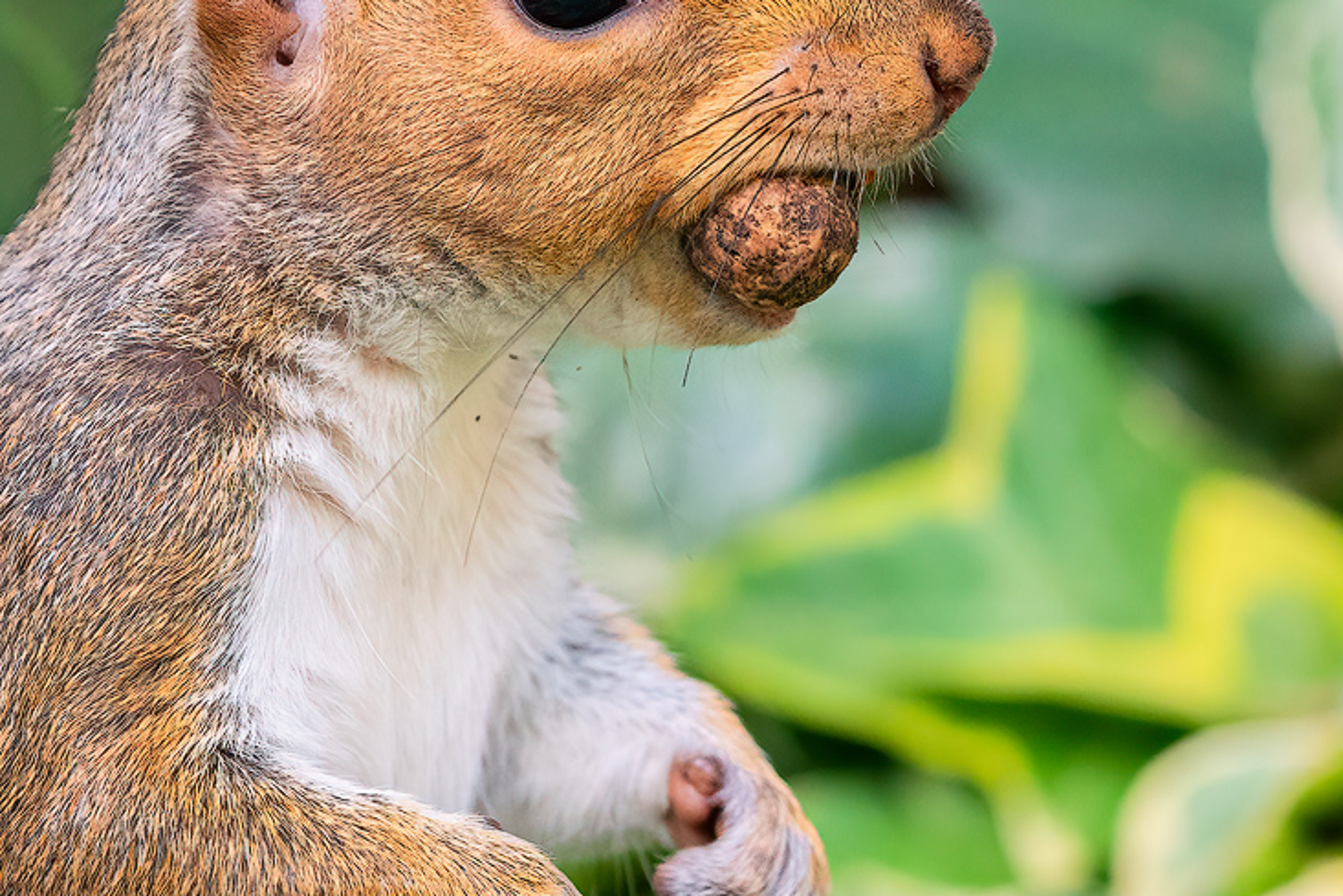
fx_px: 25408
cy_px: 454
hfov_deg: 3.0
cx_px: 755
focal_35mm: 681
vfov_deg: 2.0
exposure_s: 1/500
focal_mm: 150
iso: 1250
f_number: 4
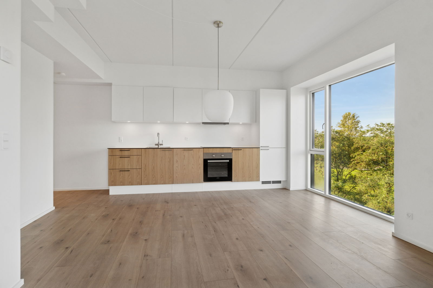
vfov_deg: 67.4
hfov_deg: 90.0
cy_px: 144
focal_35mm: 18
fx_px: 216
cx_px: 216
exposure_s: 1/400
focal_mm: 12
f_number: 8
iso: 200
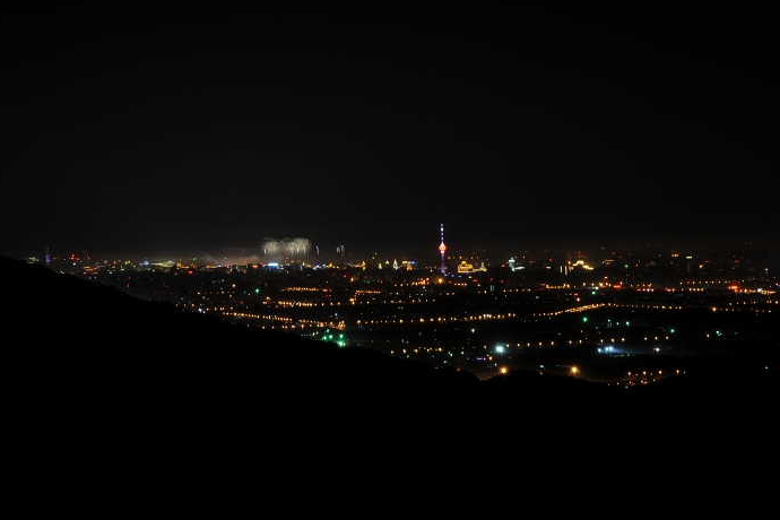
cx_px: 389
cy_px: 259
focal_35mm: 79
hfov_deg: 25.7
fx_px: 1712
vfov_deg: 17.3
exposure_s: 30
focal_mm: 52
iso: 200
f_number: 20
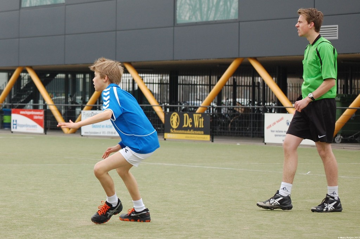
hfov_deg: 20.6
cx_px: 180
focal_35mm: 99
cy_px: 120
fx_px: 989
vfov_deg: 13.8
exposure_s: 1/500
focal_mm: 66
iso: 400
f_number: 5.6
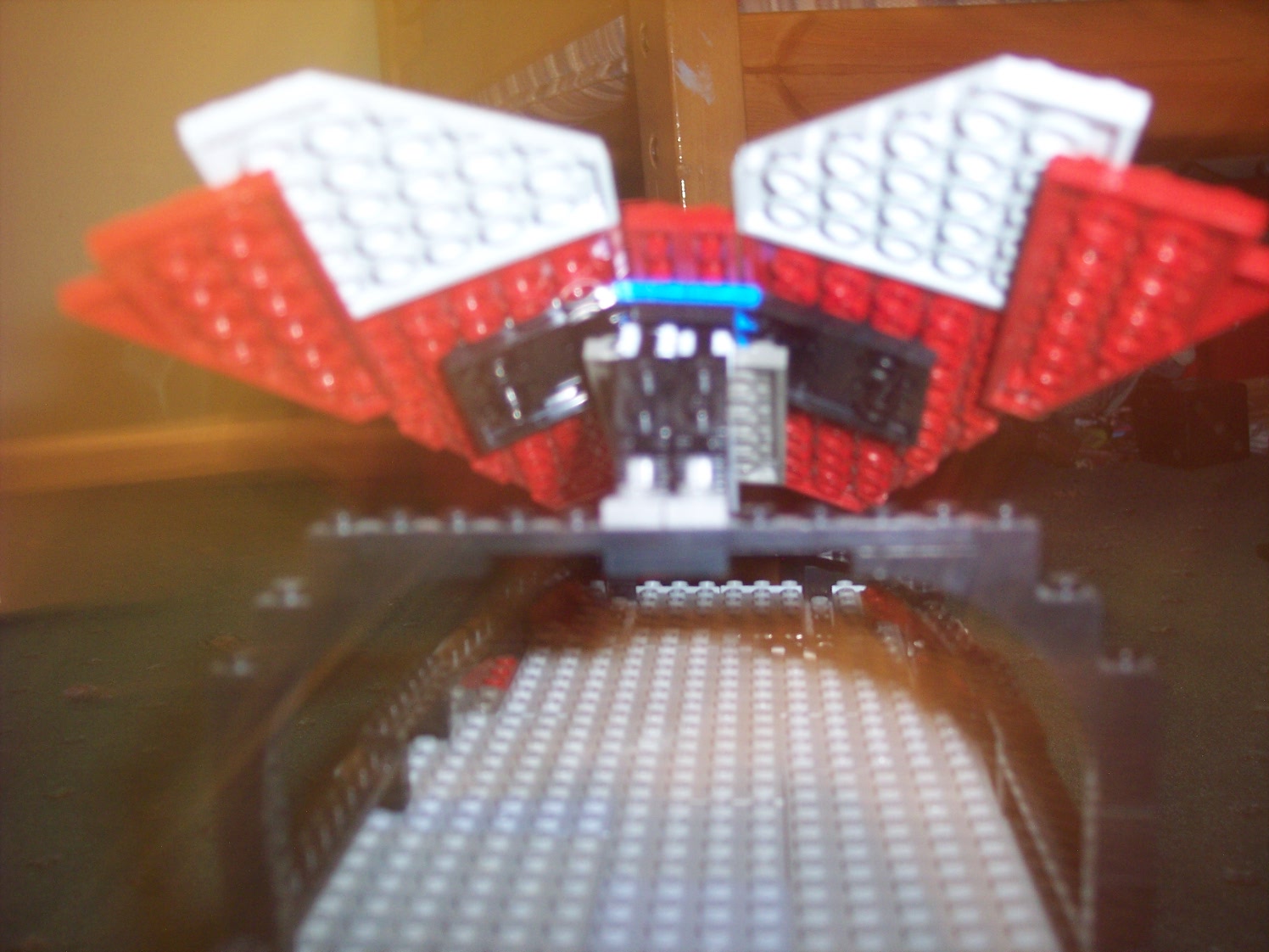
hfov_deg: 47.9
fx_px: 1430
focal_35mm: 39
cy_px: 476
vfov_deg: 36.8
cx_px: 634
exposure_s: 1/2
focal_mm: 8
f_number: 2.8
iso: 140
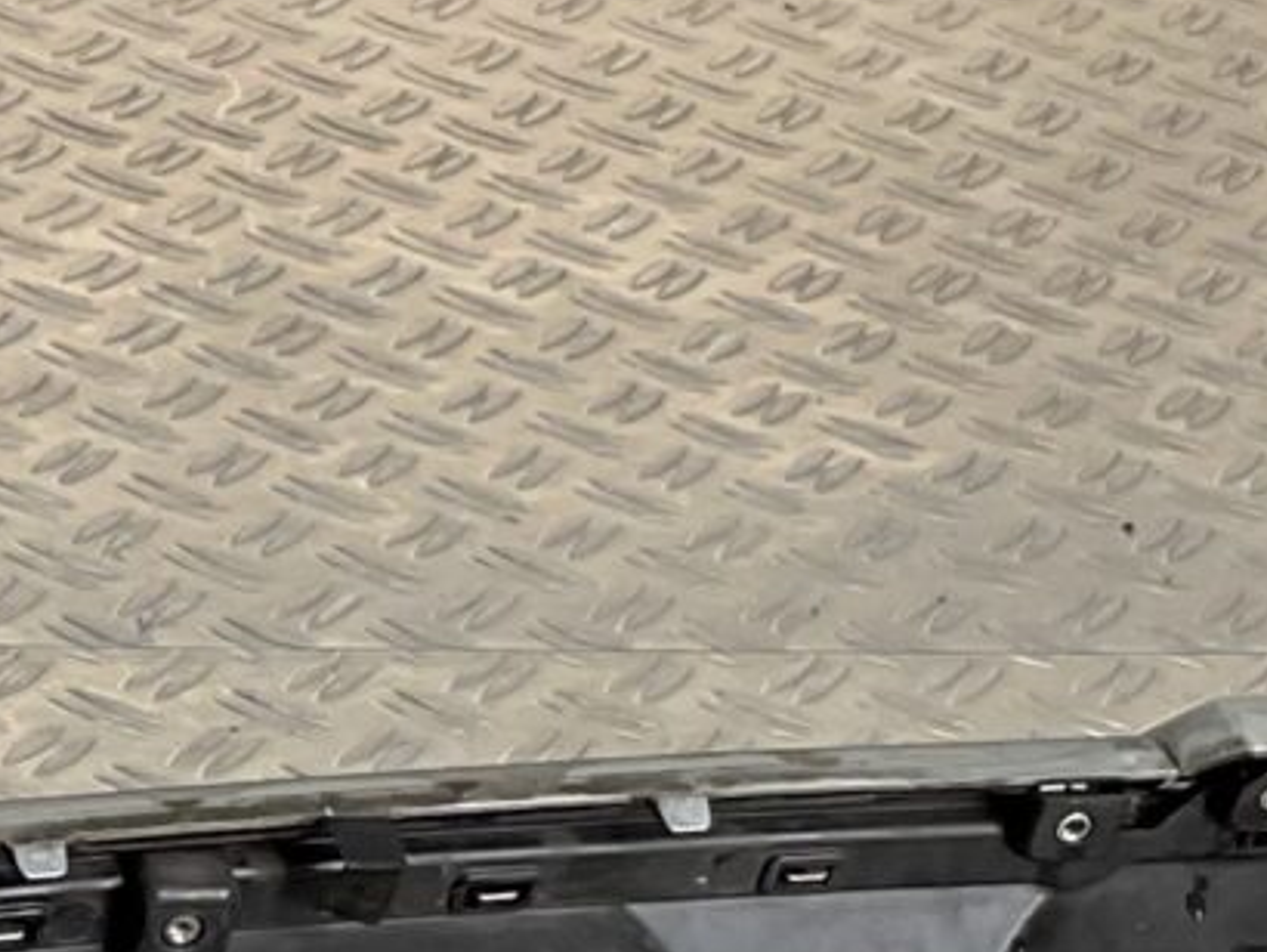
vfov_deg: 8.2
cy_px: 841
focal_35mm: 181
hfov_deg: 10.7
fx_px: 6629
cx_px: -229
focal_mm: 3
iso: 16
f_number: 1.8
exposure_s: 1/186
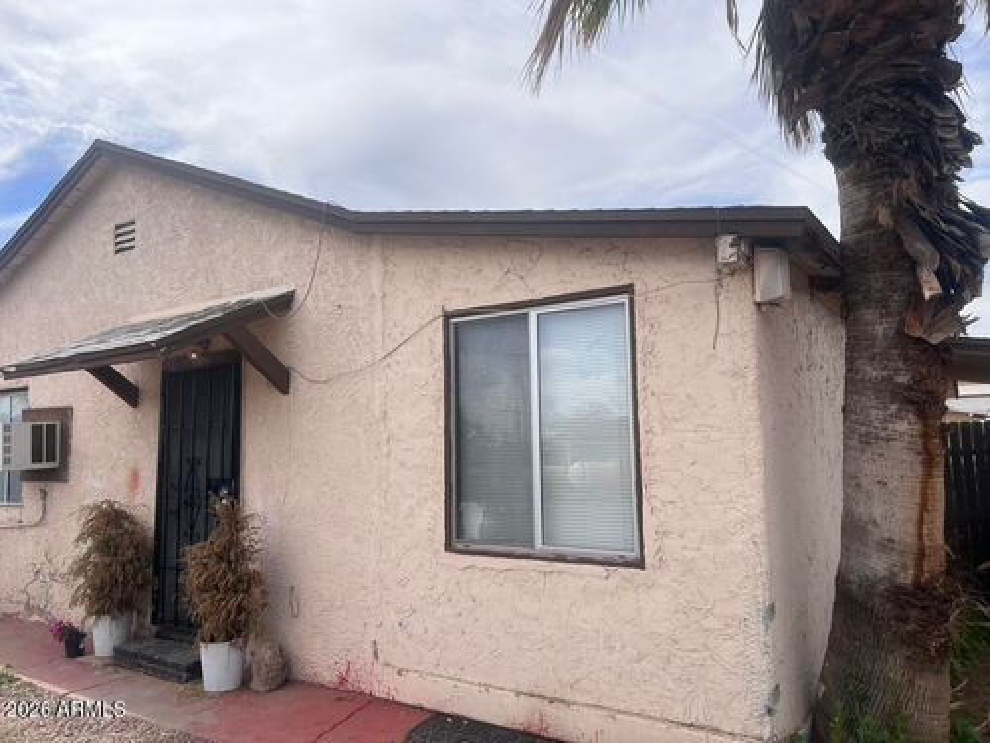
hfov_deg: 67.3
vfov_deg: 53.1
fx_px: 744
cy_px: 372
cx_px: 495
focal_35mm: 26
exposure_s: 1/5882
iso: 50
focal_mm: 5.7
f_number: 1.5
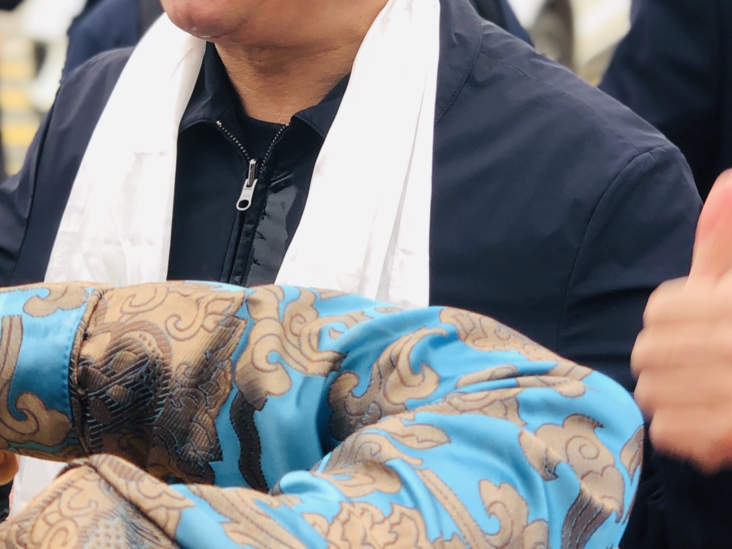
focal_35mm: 129
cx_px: 302
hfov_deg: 15.3
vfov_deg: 11.5
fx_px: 2728
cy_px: 136
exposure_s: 1/120
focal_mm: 6
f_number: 2.4
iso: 16
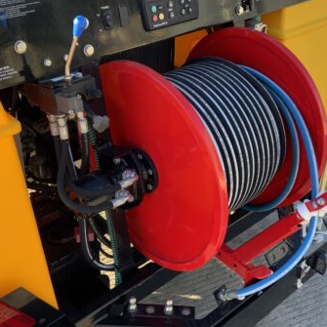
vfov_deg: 34.7
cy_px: 151
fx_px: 524
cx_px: 192
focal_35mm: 49
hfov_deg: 34.6
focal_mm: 3
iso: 16
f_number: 1.8
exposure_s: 1/205
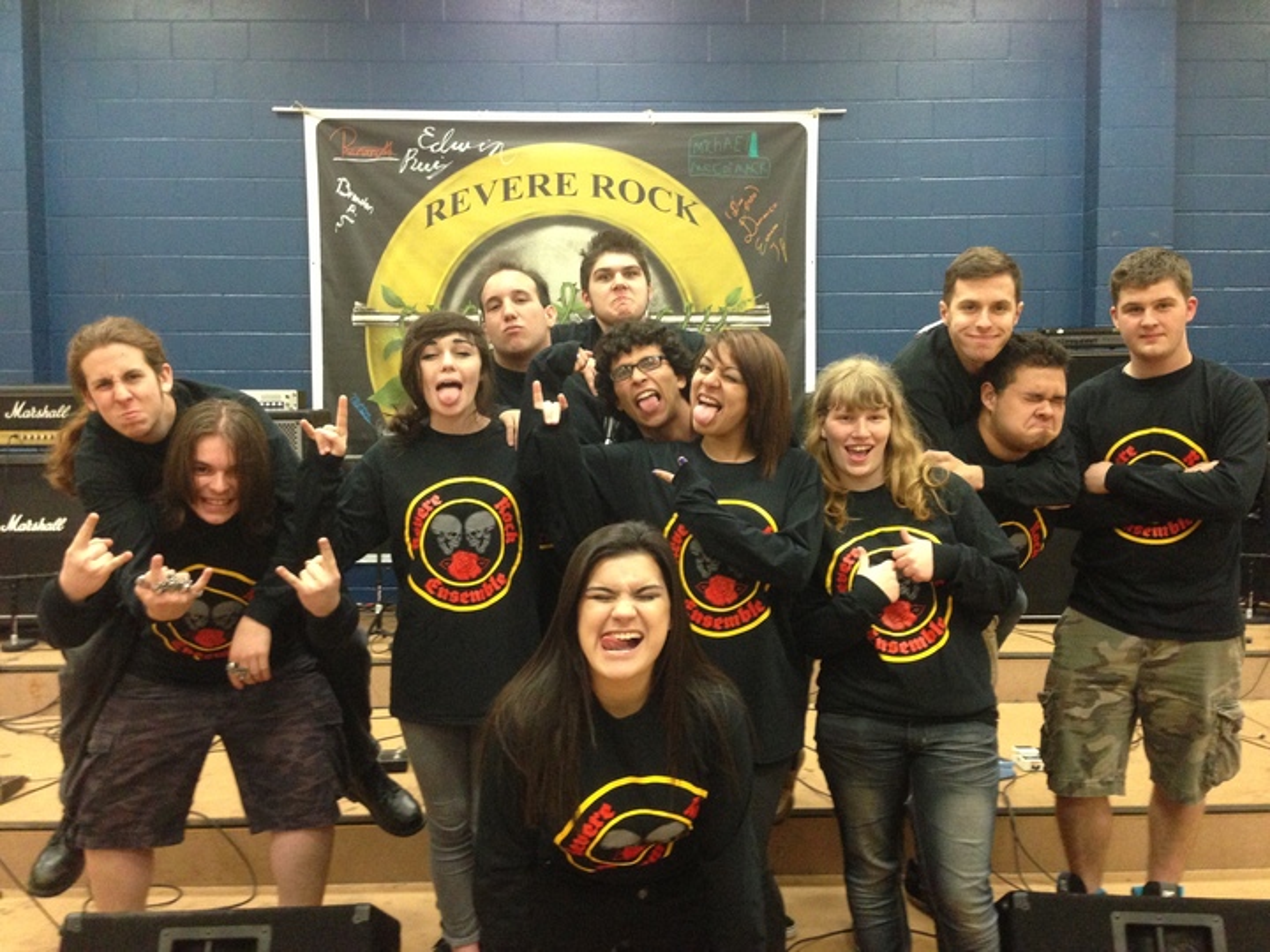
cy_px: 476
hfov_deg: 55.4
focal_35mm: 33
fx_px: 1211
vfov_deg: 42.9
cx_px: 635
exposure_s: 1/20
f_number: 2.4
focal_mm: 4.13
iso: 400
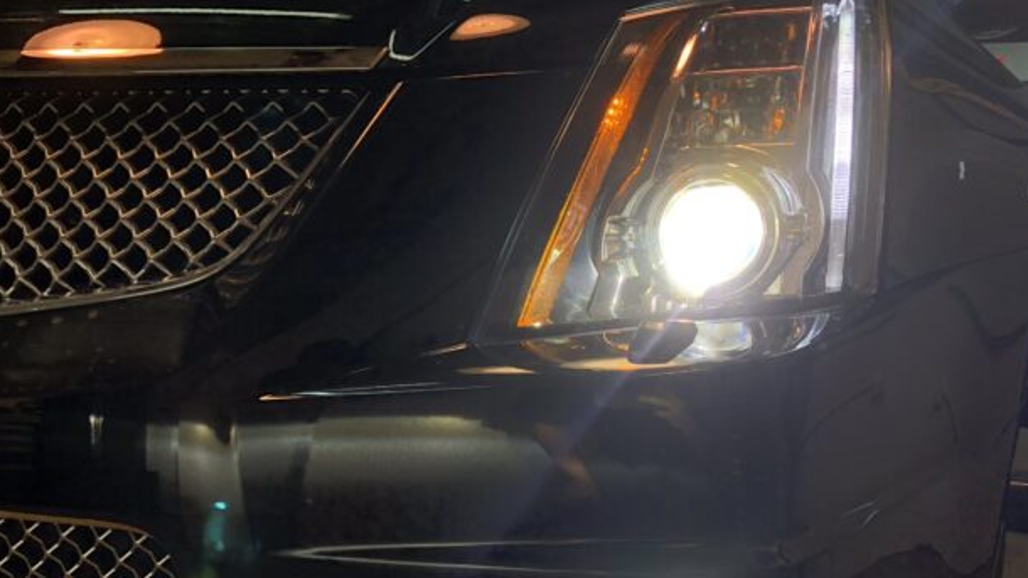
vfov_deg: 33.3
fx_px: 954
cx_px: 474
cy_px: 402
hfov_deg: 56.6
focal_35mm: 35
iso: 40
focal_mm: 3.99
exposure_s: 1/120
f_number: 1.8
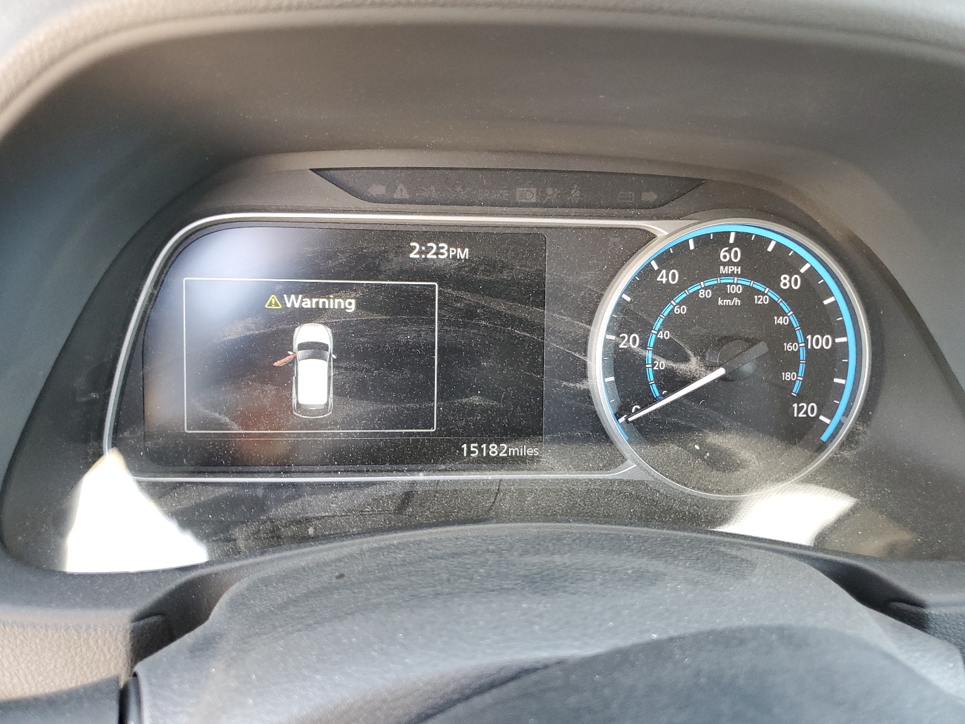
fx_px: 725
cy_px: 362
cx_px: 482
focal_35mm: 26
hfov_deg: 67.3
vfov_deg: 53.1
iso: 114
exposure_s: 1/50
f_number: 1.5
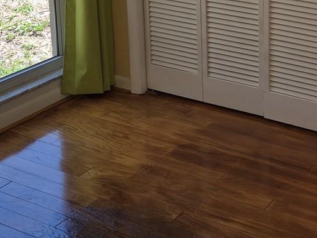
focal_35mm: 72
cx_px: 297
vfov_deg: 19.4
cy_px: -40
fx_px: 659
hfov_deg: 26.0
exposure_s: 1/120
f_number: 1.8
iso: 32
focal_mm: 5.4
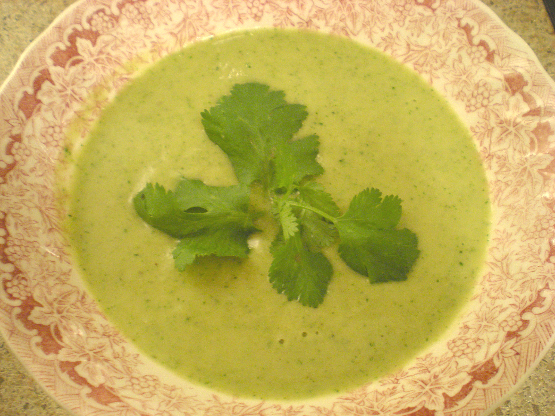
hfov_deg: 49.0
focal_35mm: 38
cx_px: 278
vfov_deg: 37.7
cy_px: 208
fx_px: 609
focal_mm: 6.3
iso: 200
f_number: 3.1
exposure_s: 1/11
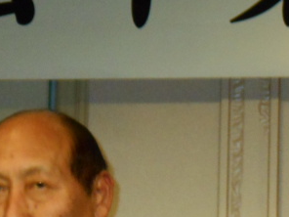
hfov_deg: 7.0
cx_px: 119
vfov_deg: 5.3
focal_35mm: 281
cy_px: 211
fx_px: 2346
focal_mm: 23
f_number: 6.5
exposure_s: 1/60
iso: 800
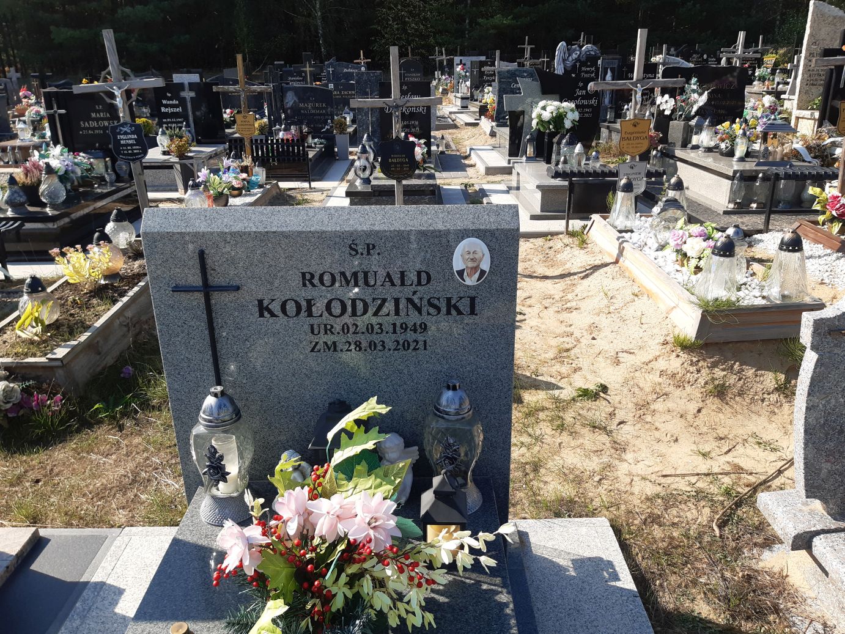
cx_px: 422
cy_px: 317
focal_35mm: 26
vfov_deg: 53.1
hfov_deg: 67.3
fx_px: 635
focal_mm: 3.92
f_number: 1.7
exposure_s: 1/1135
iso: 40
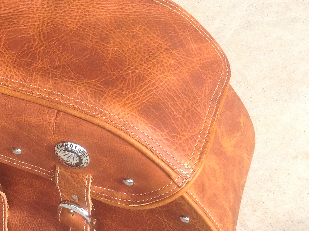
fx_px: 668
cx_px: 35
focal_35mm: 75
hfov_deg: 25.3
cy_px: 147
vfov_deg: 19.5
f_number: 2.4
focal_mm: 4.28
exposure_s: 1/387
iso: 50
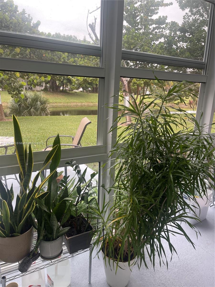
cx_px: 108
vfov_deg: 69.4
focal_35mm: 25
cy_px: 144
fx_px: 207
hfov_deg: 54.9
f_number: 1.6
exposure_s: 1/121
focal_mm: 5.1
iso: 32
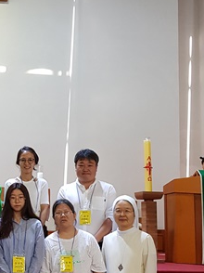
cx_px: -27
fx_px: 488
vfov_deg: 31.1
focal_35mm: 62
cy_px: 164
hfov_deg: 22.2
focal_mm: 4.3
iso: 200
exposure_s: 1/60
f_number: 1.7
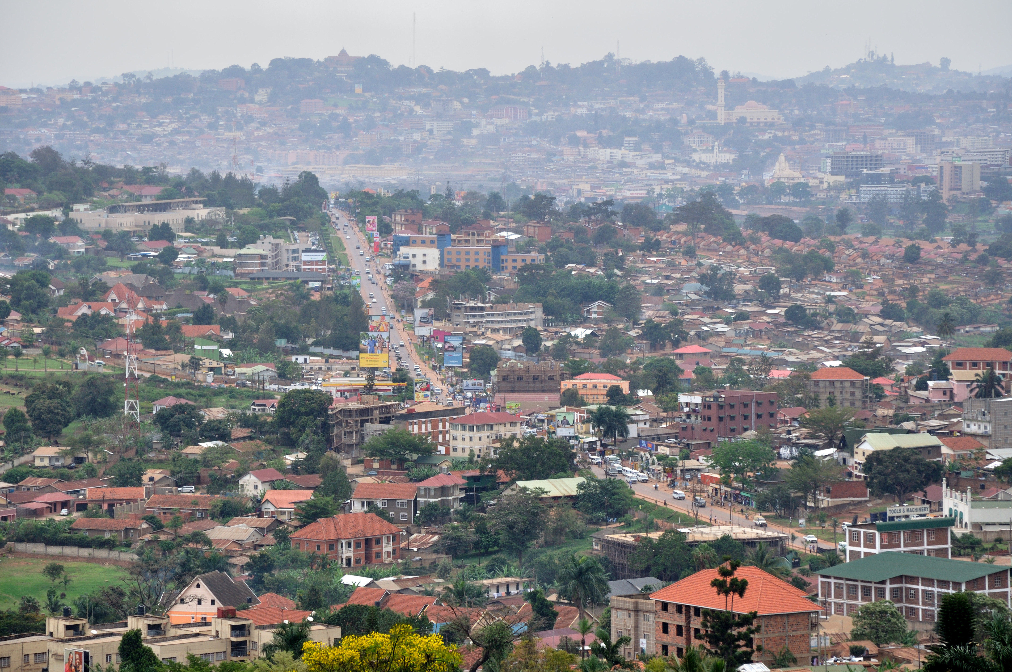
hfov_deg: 13.1
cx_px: 506
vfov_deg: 8.7
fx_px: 4422
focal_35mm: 158
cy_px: 336
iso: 200
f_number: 9
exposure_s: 1/160
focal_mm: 105
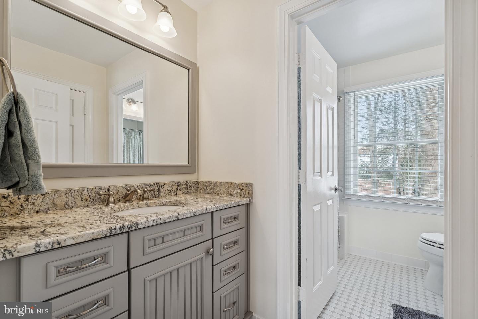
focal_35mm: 16
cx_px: 239
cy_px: 160
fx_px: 212
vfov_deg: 73.7
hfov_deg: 96.7
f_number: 8
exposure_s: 1/15
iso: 200
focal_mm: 16
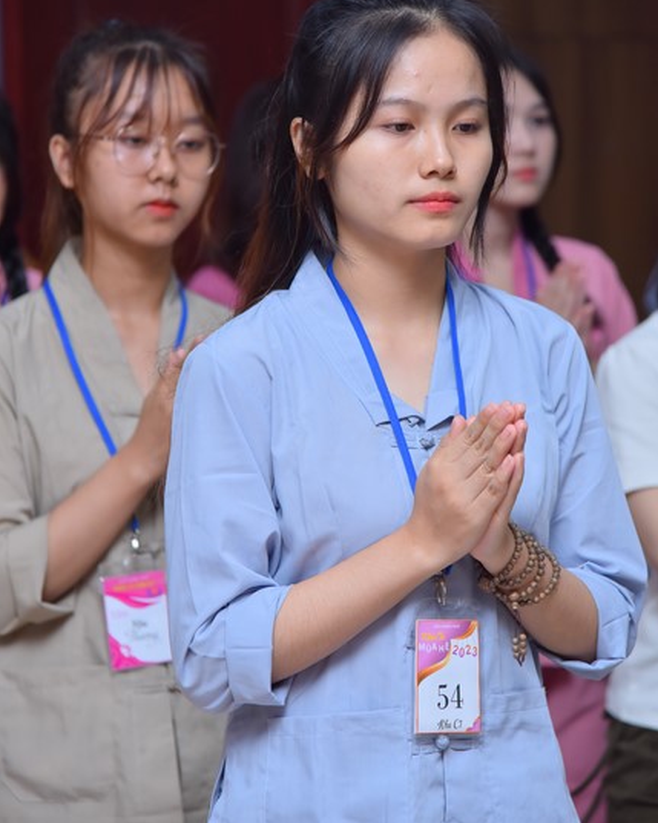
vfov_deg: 15.4
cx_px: 331
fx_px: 3045
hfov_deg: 12.3
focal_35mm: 125
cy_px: 371
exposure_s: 1/125
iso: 640
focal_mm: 110
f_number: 4.5
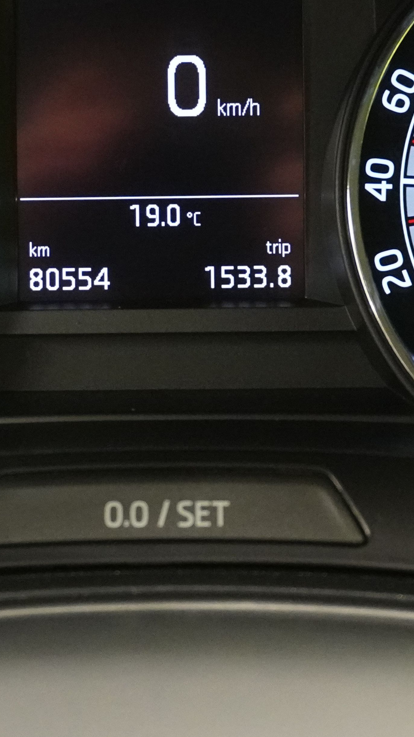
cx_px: 162
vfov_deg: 21.9
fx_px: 1879
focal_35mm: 96
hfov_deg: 12.6
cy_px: 163
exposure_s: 1/40
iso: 4000
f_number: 4.5
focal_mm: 25
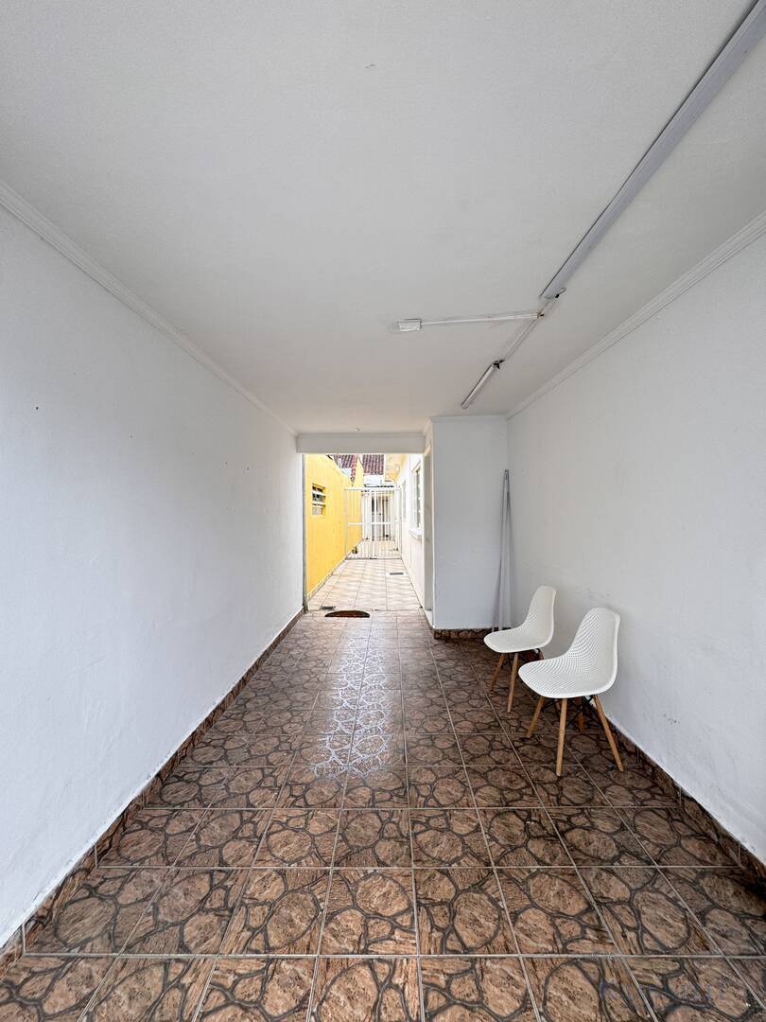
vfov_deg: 102.1
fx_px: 413
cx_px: 383
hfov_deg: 85.7
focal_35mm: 14
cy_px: 511
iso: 40
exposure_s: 1/230
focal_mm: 2.22
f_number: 2.2
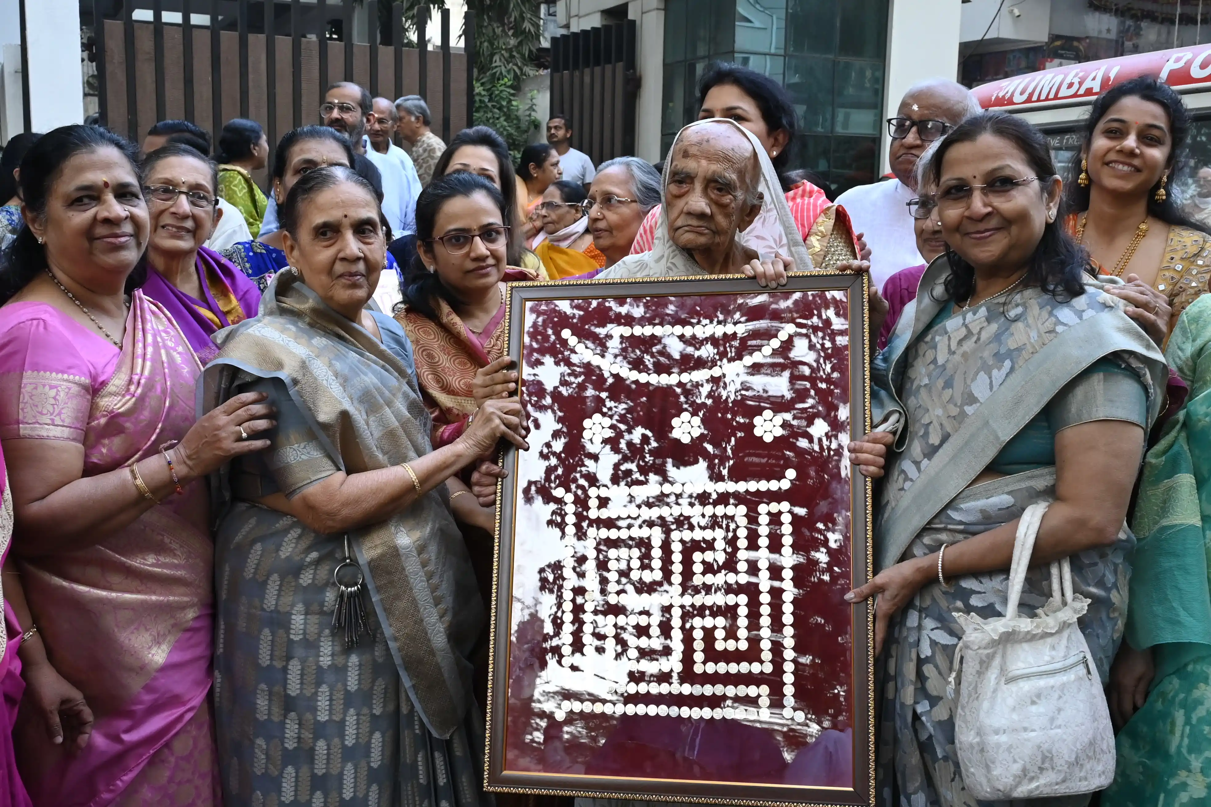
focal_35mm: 36
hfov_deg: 53.1
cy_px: 404
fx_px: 1211
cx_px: 606
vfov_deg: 36.9
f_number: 8
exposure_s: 1/125
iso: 2000
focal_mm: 24
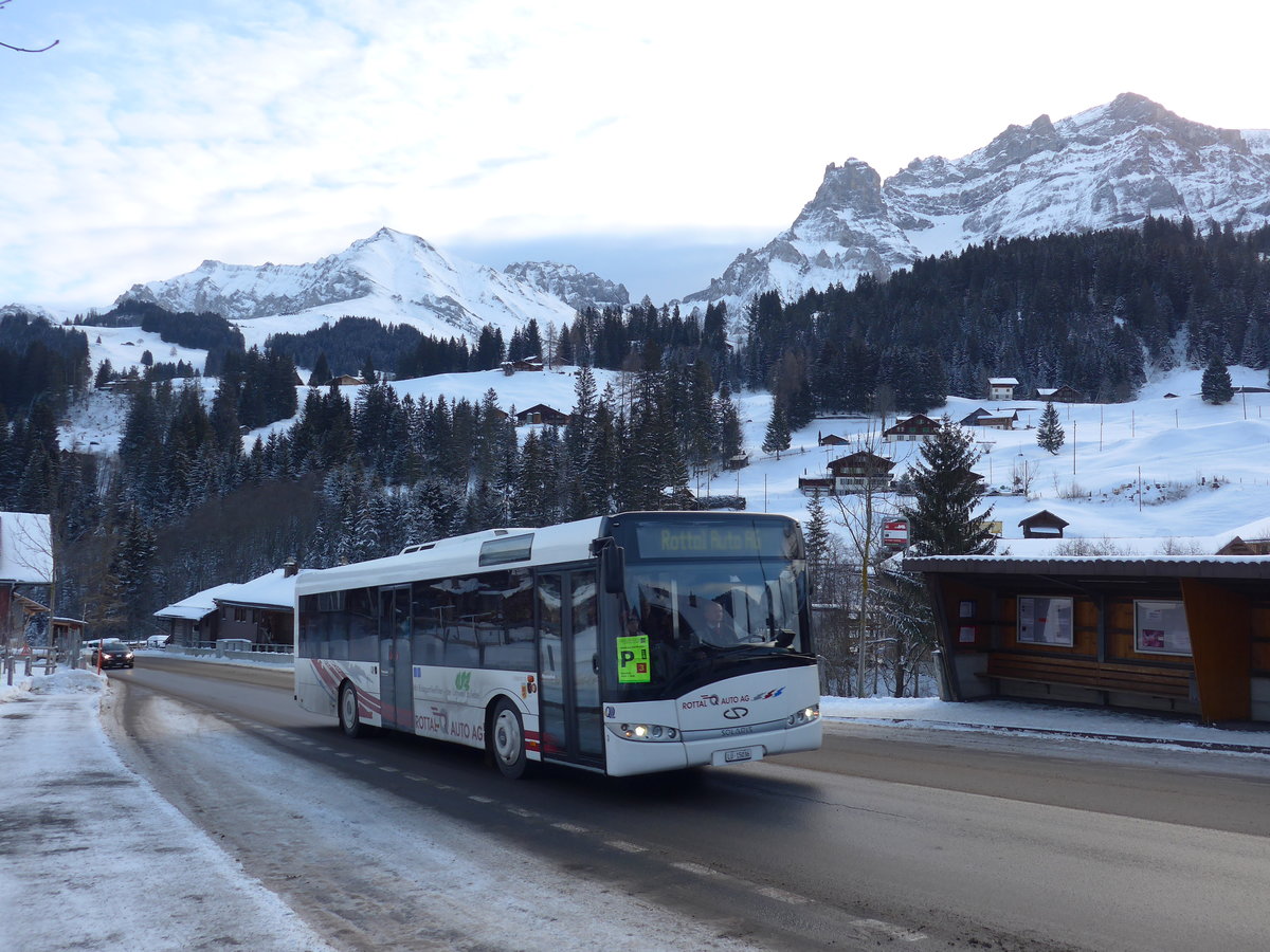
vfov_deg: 48.2
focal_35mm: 29
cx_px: 635
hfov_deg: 61.7
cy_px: 476
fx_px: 1064
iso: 80
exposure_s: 1/400
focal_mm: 6
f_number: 2.8
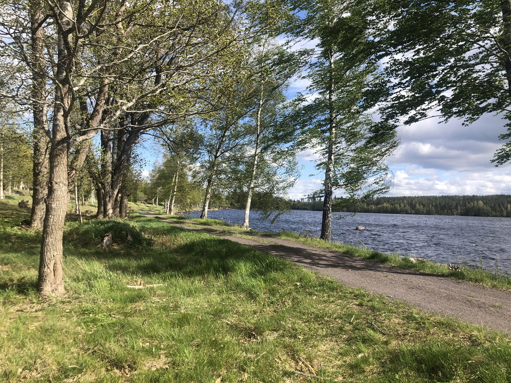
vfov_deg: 49.7
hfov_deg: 63.4
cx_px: 256
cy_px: 192
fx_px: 413
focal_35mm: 28
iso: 20
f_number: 1.8
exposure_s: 1/1350
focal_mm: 3.99
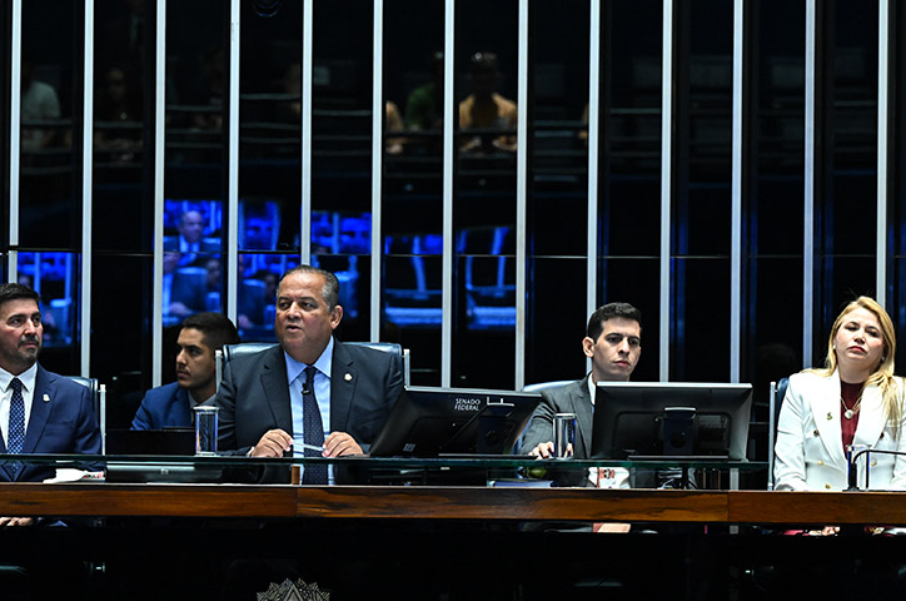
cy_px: 347
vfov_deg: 6.8
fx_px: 5075
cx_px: 425
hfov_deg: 10.2
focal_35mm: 202
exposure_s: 1/160
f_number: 5
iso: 5000
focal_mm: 170
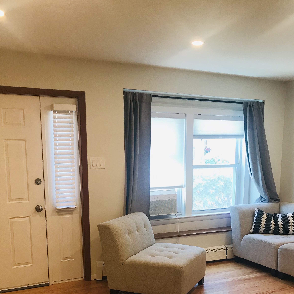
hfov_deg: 39.1
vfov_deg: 37.9
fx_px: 413
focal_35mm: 43
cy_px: 231
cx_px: 160
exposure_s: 1/40
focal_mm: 3.99
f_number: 1.8
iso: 25
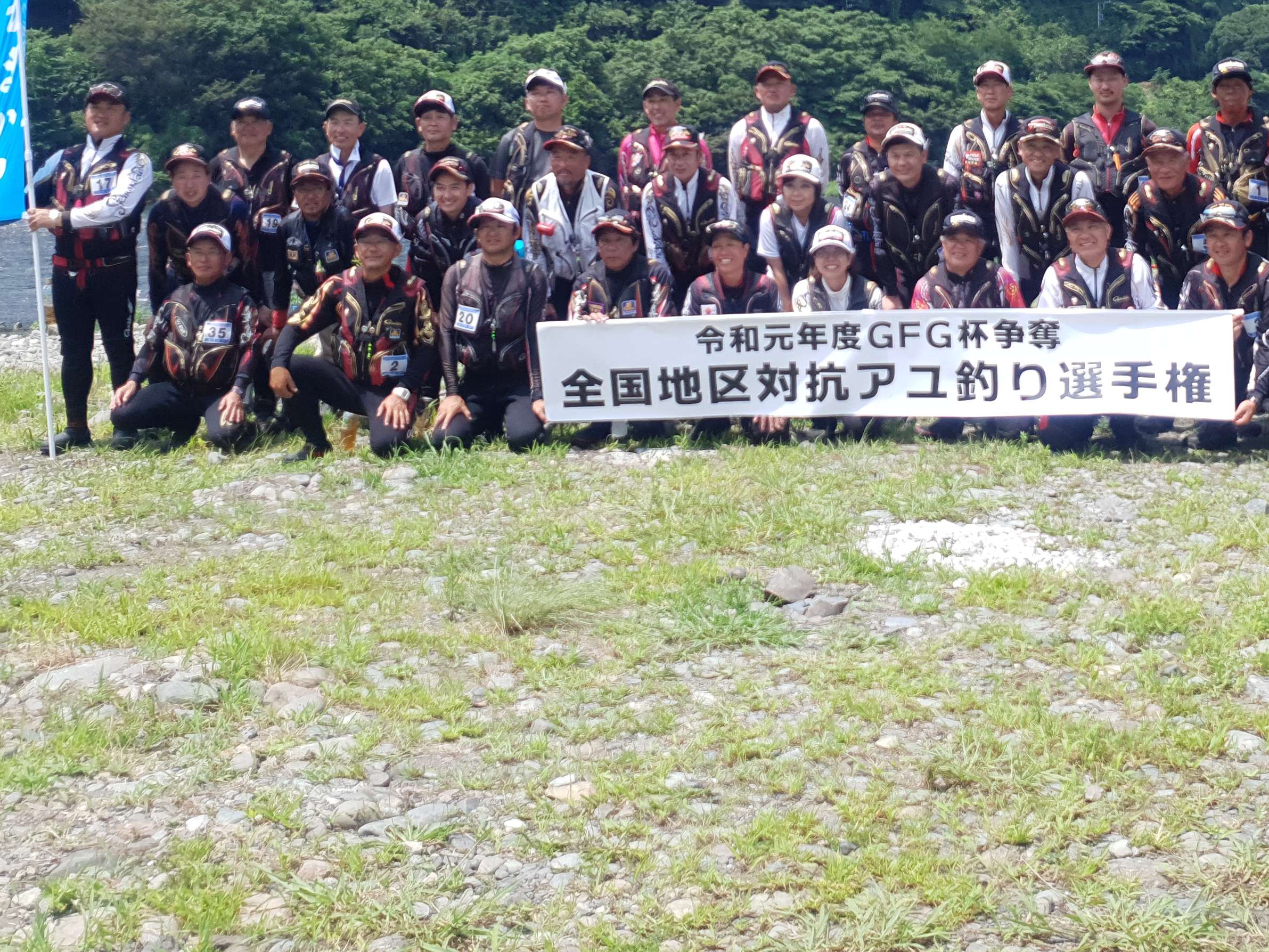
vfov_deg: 31.8
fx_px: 1613
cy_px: 165
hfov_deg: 42.6
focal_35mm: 44
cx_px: 810
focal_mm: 4.3
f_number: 1.5
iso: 100
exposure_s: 1/3000
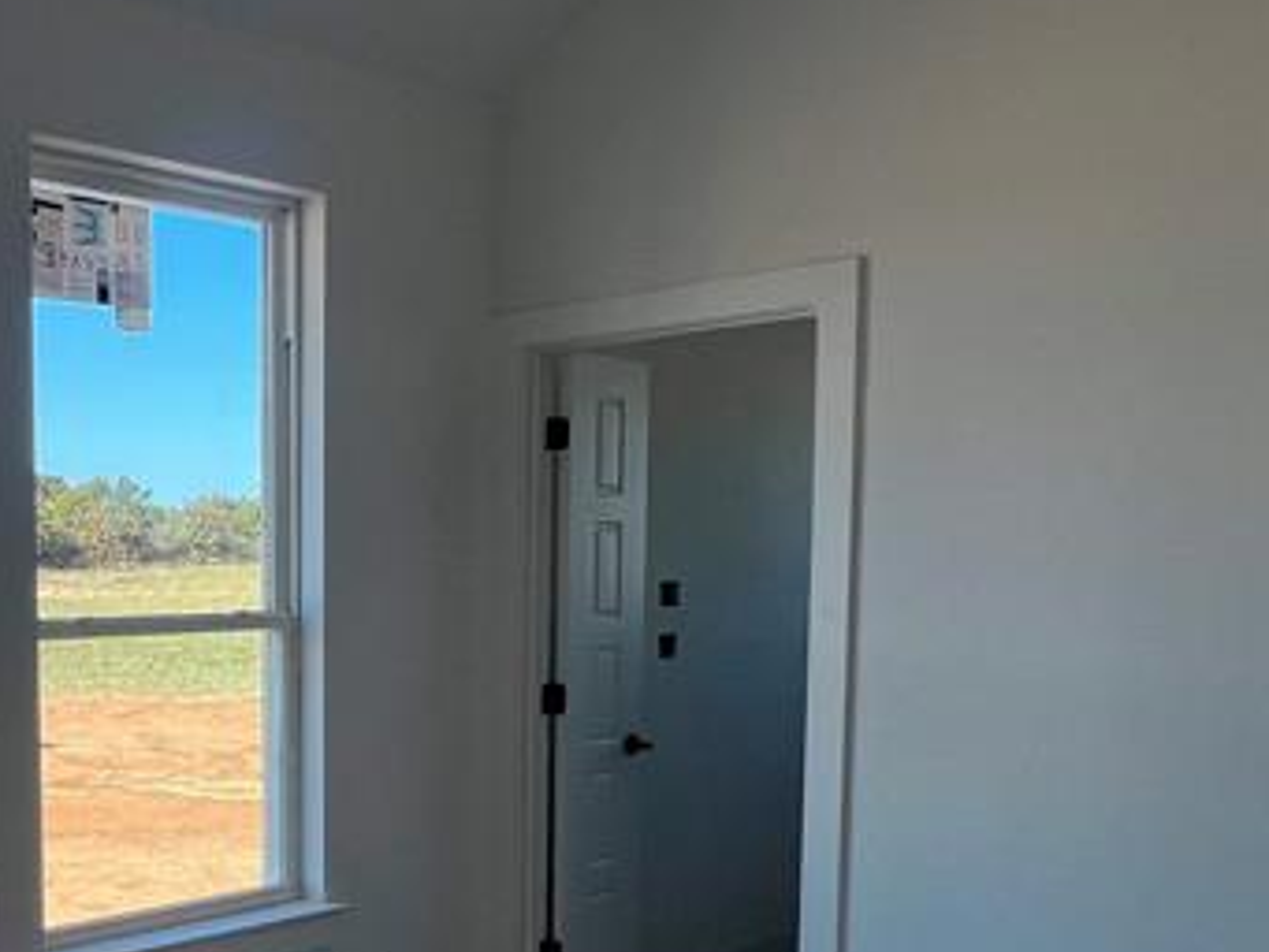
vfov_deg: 36.0
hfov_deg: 44.1
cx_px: 153
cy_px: 714
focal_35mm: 39
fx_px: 1430
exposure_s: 1/550
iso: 32
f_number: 1.8
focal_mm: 1.57
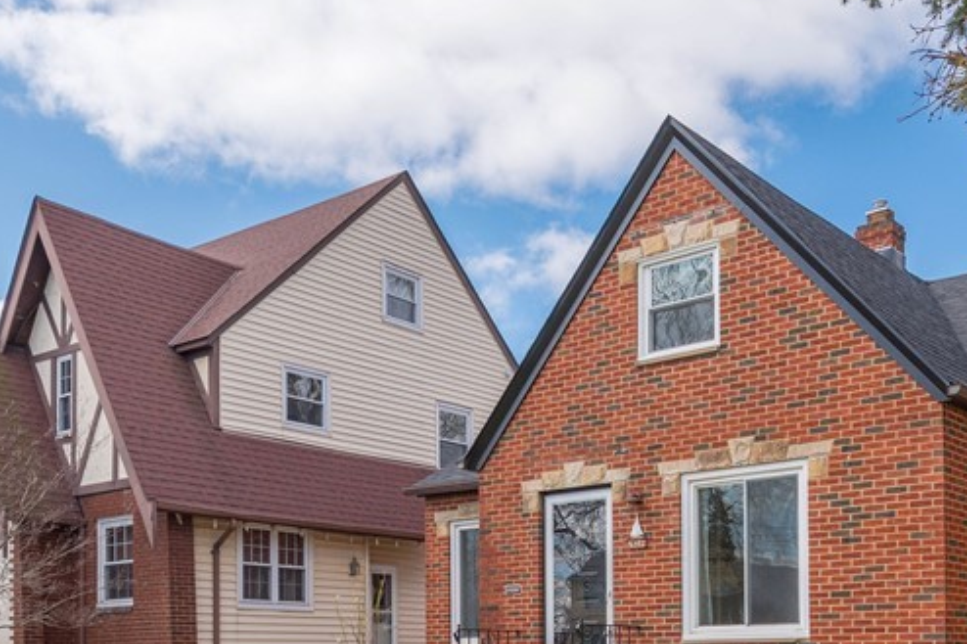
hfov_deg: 44.4
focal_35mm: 44
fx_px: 1181
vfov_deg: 28.6
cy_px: 645
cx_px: 551
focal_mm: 20
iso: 200
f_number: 9
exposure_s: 1/400
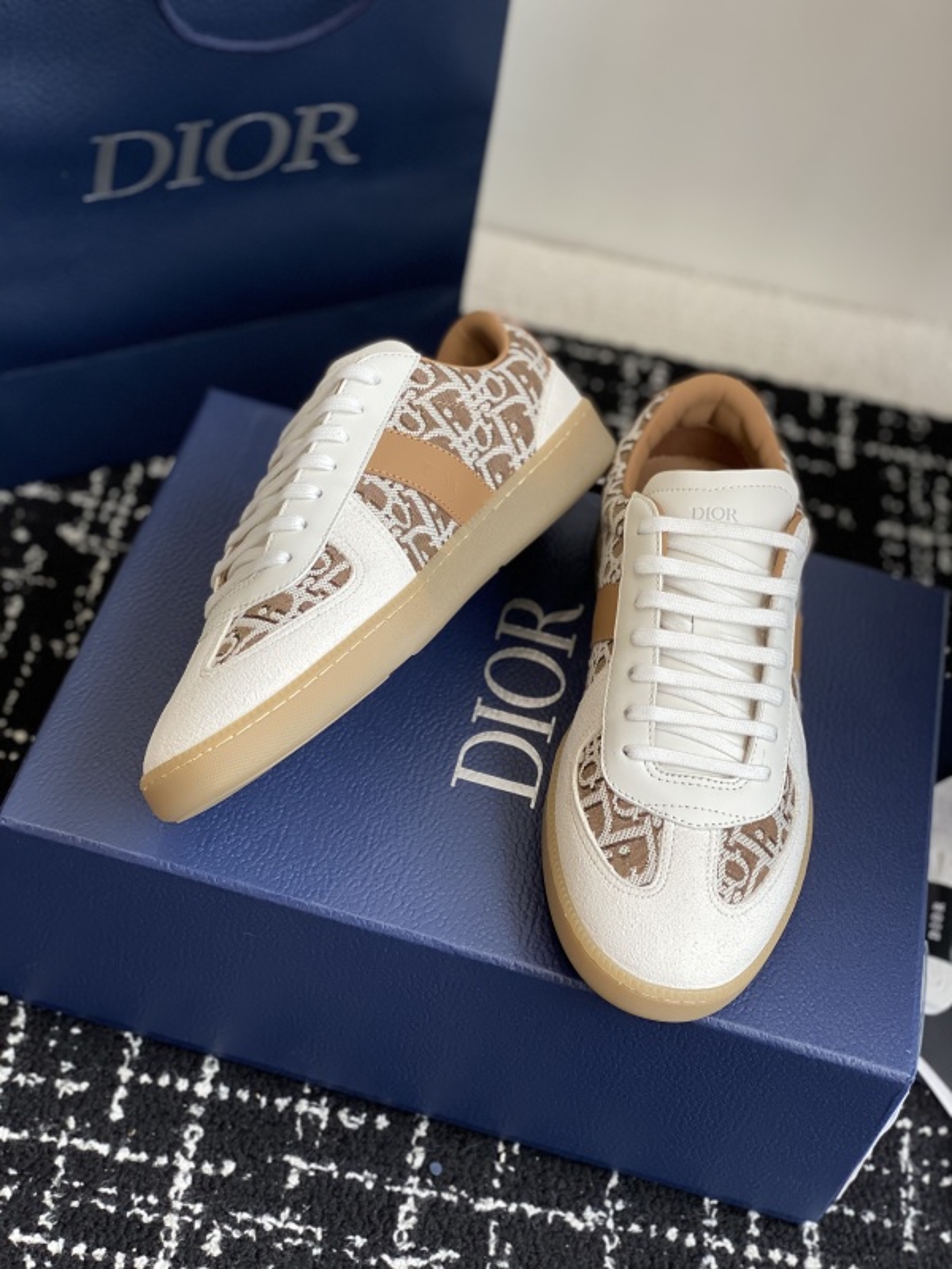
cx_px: 476
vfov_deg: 36.8
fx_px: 1907
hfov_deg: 28.0
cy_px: 634
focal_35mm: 52
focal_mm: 6
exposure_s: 1/210
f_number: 2
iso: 20
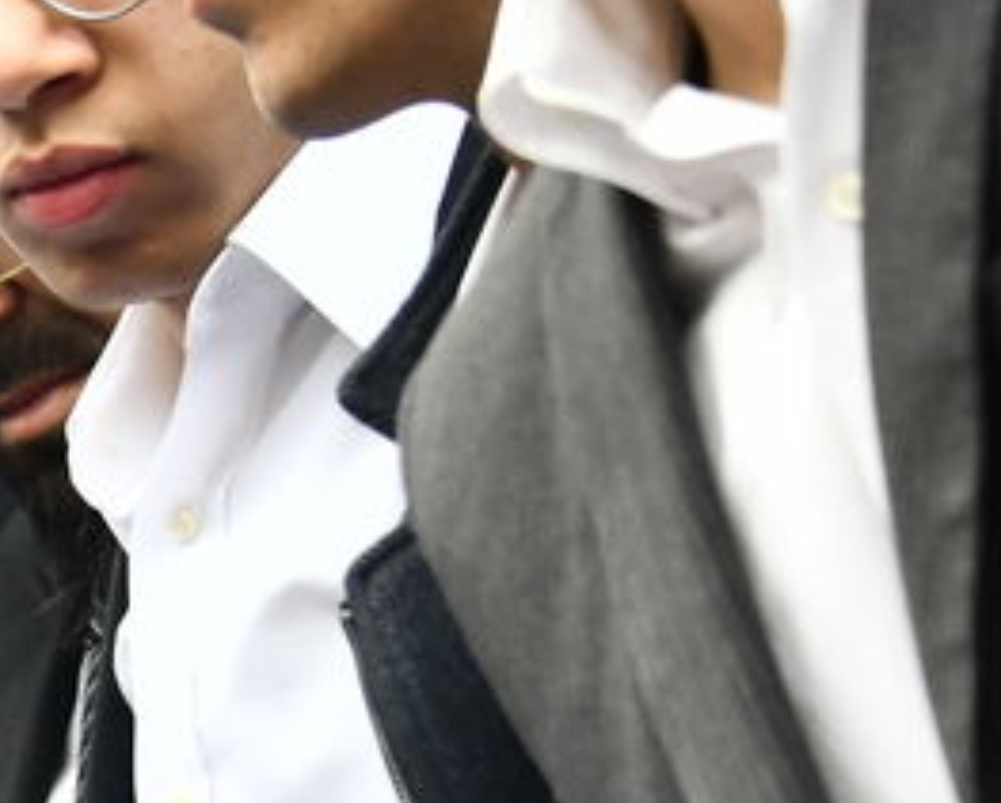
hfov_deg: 5.3
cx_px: -1054
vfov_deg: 4.3
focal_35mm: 359
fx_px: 10647
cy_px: 851
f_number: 5.6
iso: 1250
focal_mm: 72
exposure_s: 1/250
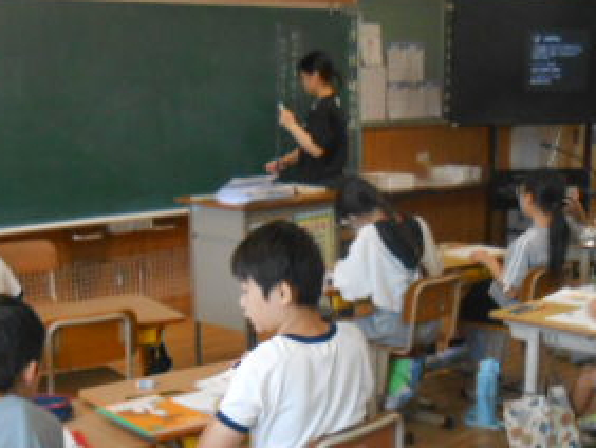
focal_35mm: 59
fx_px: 1017
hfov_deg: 32.7
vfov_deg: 24.3
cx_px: 275
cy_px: 380
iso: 400
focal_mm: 4.6
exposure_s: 1/160
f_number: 3.5
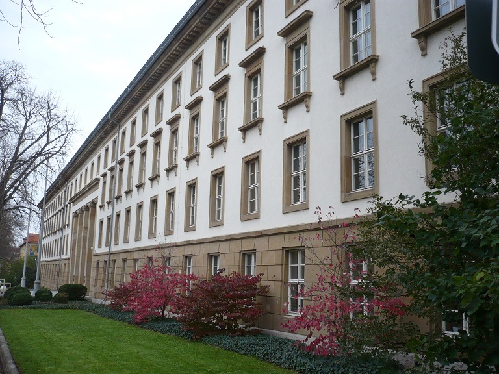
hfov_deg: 52.6
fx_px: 505
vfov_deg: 40.7
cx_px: 250
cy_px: 187
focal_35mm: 35
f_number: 2.8
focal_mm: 5.8
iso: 100
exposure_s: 1/250
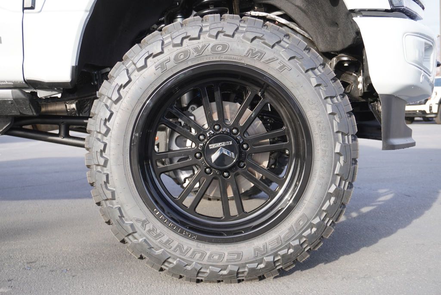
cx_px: 220
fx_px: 570
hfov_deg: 42.3
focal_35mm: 46
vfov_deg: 29.0
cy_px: 148
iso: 100
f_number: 5.6
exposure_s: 1/80
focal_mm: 31
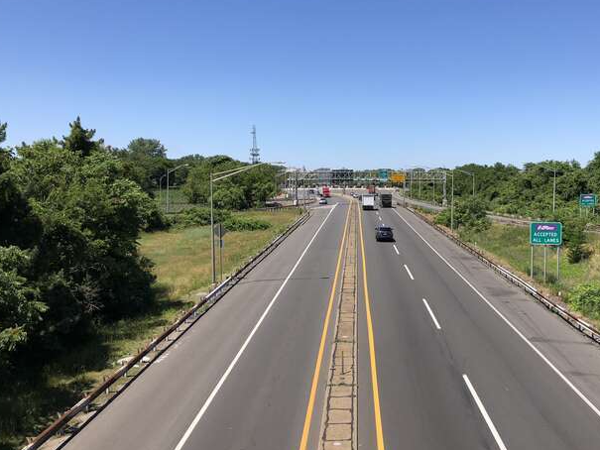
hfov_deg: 49.7
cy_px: 220
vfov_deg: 38.7
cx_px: 367
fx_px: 641
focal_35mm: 37
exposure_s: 1/1869
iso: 20
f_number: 1.8
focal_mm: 4
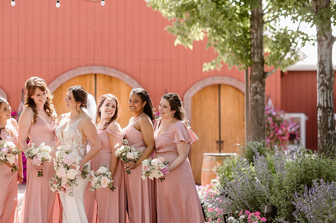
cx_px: 74
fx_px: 1241
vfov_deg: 10.3
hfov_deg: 15.3
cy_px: 100
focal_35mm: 133
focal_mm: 85
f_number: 2.5
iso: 200
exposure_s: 1/1000
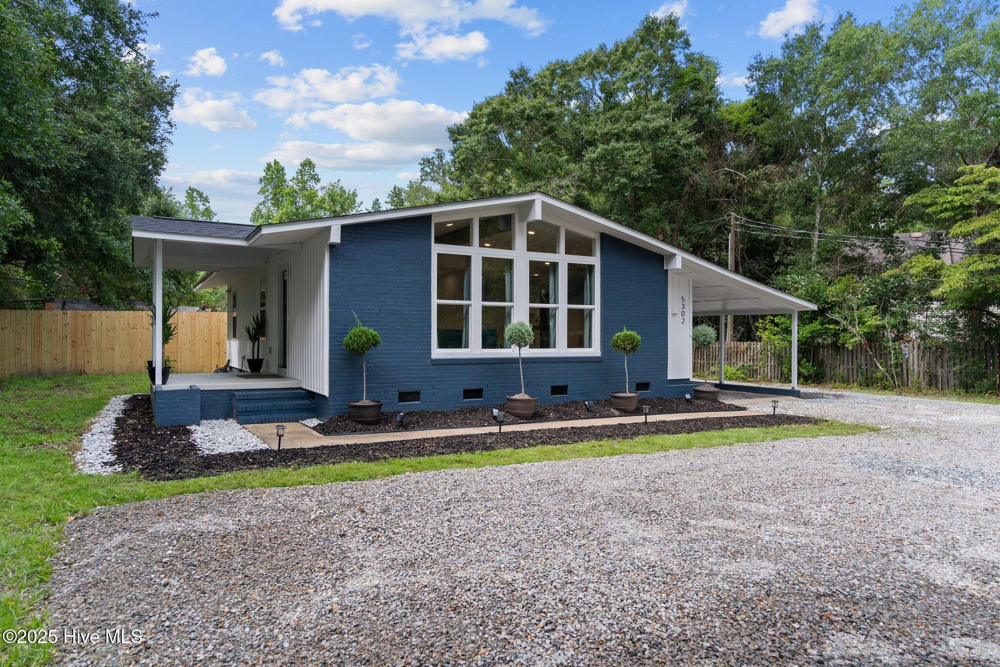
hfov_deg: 76.1
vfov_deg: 55.1
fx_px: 639
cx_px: 500
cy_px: 334
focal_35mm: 23
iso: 200
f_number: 3.5
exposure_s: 1/800
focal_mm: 23
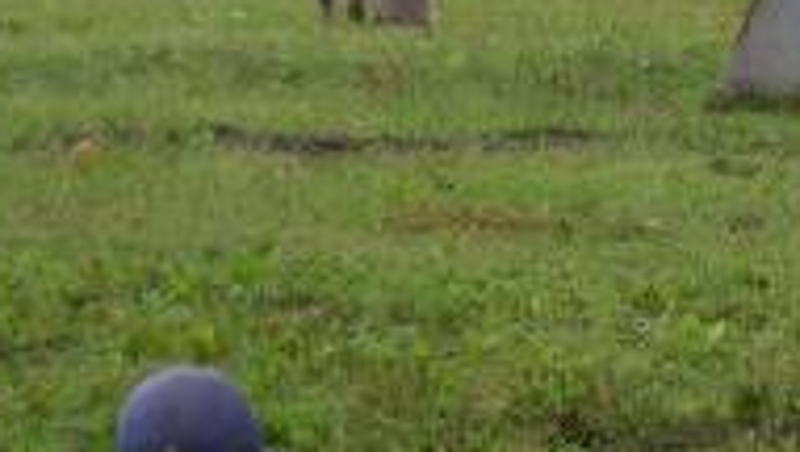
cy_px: 184
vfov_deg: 2.6
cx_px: 1286
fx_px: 9919
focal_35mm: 467
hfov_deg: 4.6
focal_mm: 21.3
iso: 50
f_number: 3.5
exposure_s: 1/195
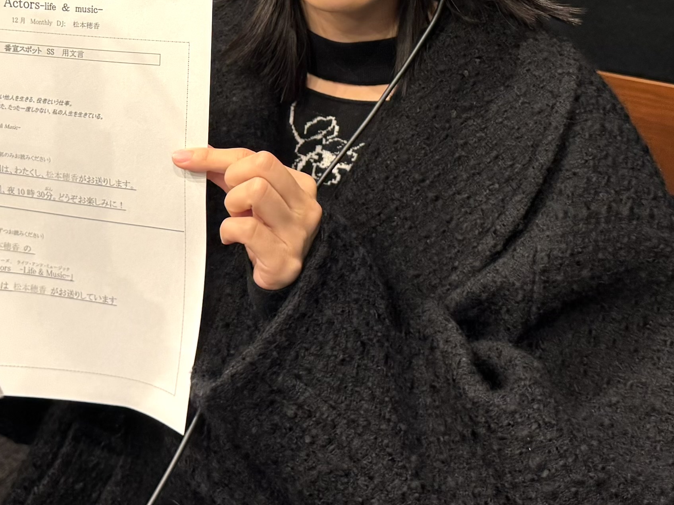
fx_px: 1110
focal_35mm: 57
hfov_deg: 33.7
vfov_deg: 24.0
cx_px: 293
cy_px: -55
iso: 250
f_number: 1.78
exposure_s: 1/50
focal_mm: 6.76
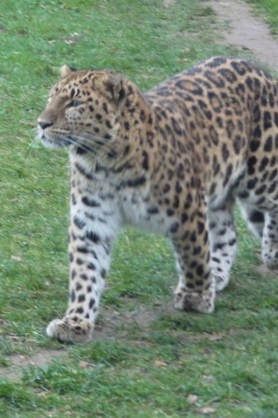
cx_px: 181
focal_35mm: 267
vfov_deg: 7.7
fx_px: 3093
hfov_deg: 5.1
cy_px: 209
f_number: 3.7
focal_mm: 34.2
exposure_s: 1/80
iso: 800
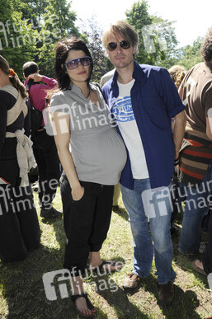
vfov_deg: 60.3
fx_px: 275
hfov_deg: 42.2
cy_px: 157
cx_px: 109
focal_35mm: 31
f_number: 8
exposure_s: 1/250
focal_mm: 30
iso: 250
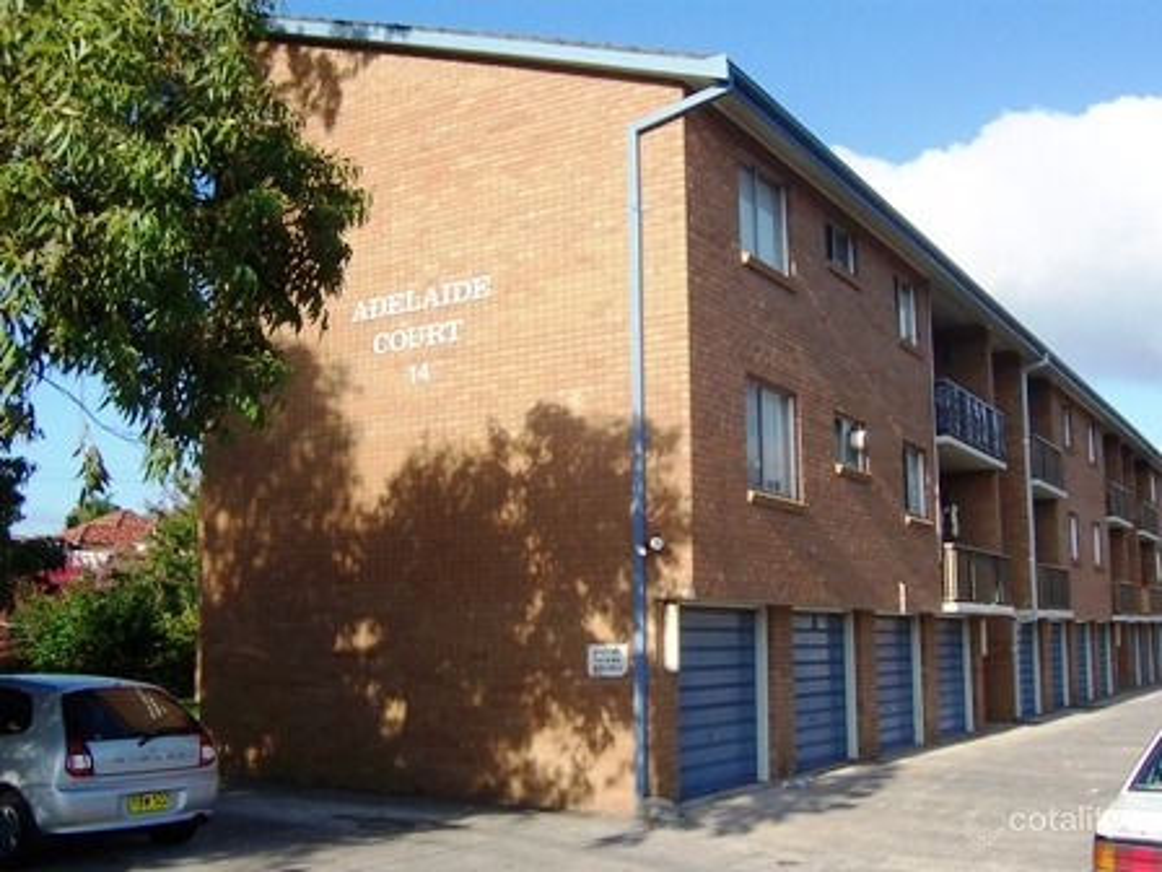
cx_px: 581
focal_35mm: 35
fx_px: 1175
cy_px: 436
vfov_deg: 40.7
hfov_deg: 52.6
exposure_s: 1/350
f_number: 5.6
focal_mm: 5.6
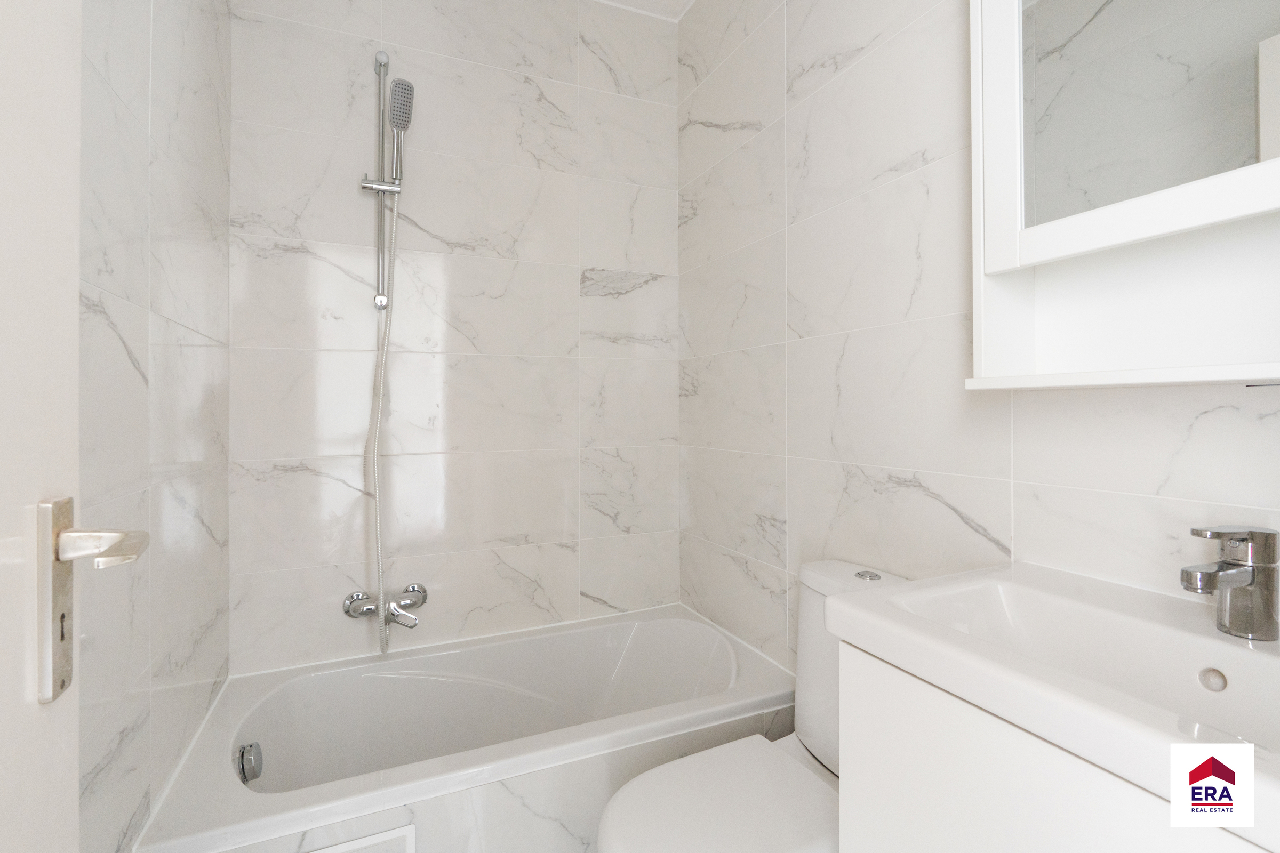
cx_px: 640
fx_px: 604
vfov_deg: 70.4
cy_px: 426
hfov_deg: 93.3
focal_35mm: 17
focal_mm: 17
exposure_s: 5
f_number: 11
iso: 1600
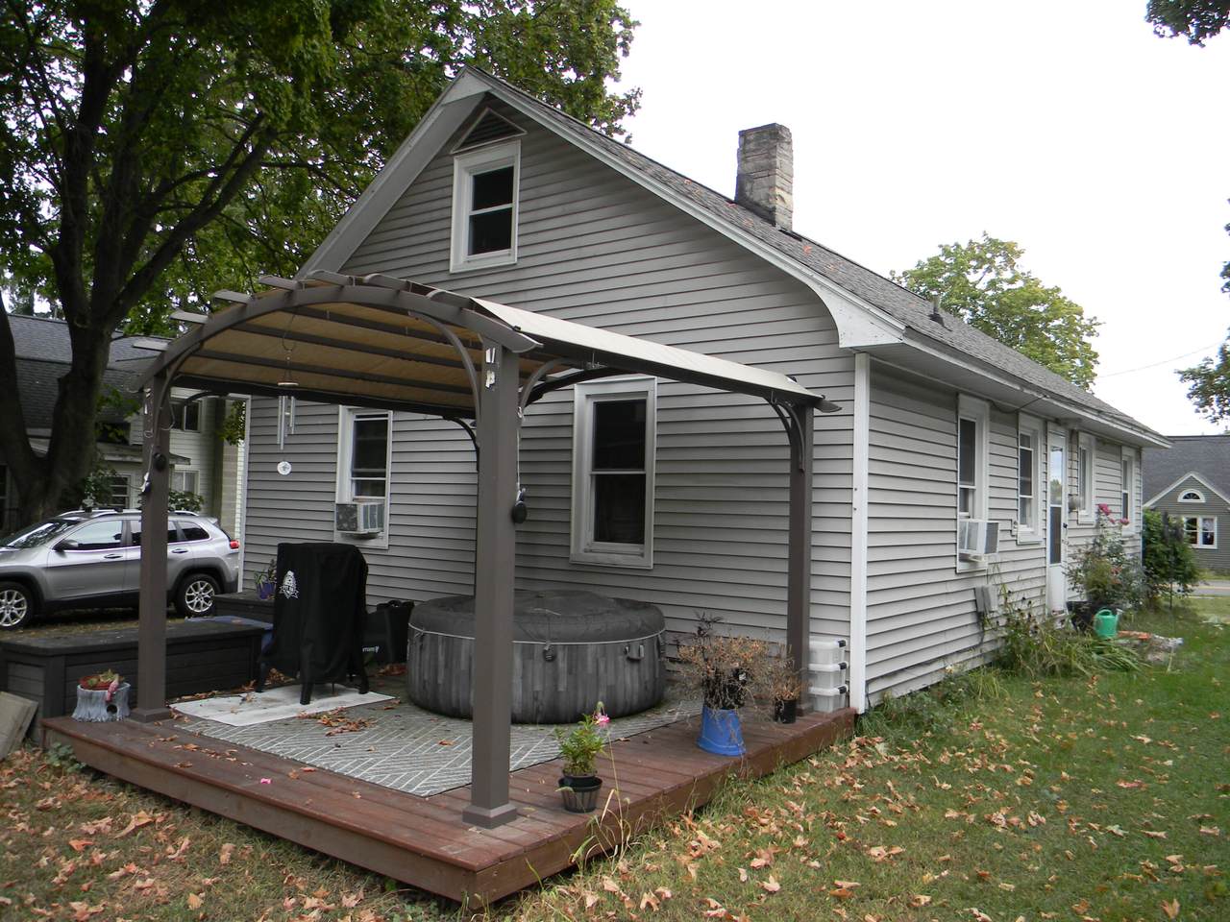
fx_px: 995
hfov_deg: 63.4
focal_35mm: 28
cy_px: 461
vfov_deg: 49.7
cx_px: 615
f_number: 3.5
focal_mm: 5
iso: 80
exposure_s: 1/62.4
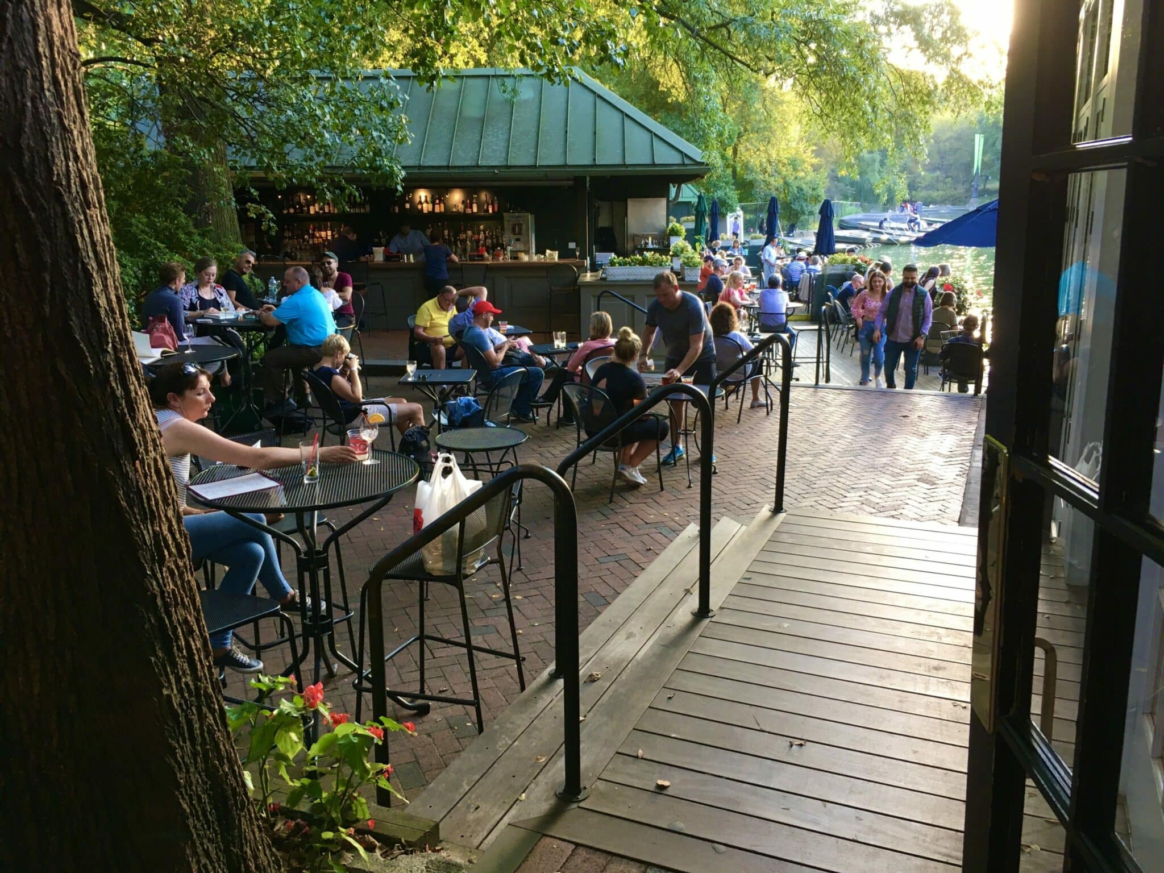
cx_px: 582
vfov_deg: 48.2
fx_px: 975
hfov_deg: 61.7
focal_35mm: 29
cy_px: 436
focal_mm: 4.15
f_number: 2.2
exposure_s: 1/30
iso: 40
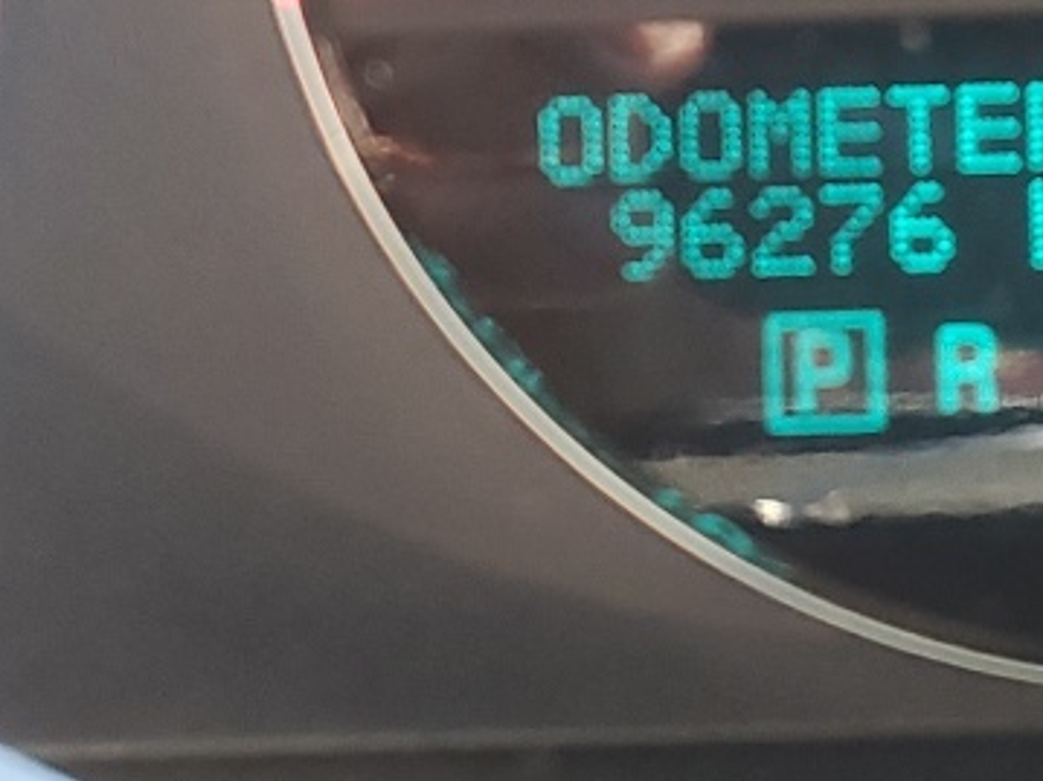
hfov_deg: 16.8
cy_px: -345
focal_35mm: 116
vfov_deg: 12.2
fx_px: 3494
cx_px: 866
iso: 63
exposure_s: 1/60.2
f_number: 1.5
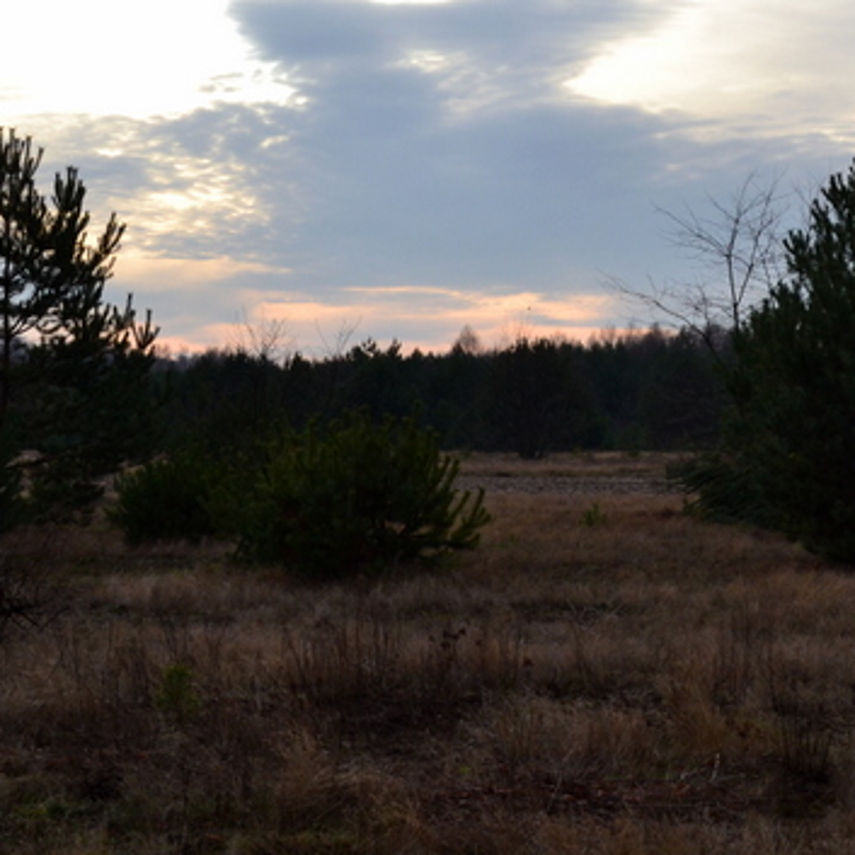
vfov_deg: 21.2
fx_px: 2263
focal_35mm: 81
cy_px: 230
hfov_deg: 21.2
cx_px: 673
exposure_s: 1/320
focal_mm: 28
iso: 400
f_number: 10
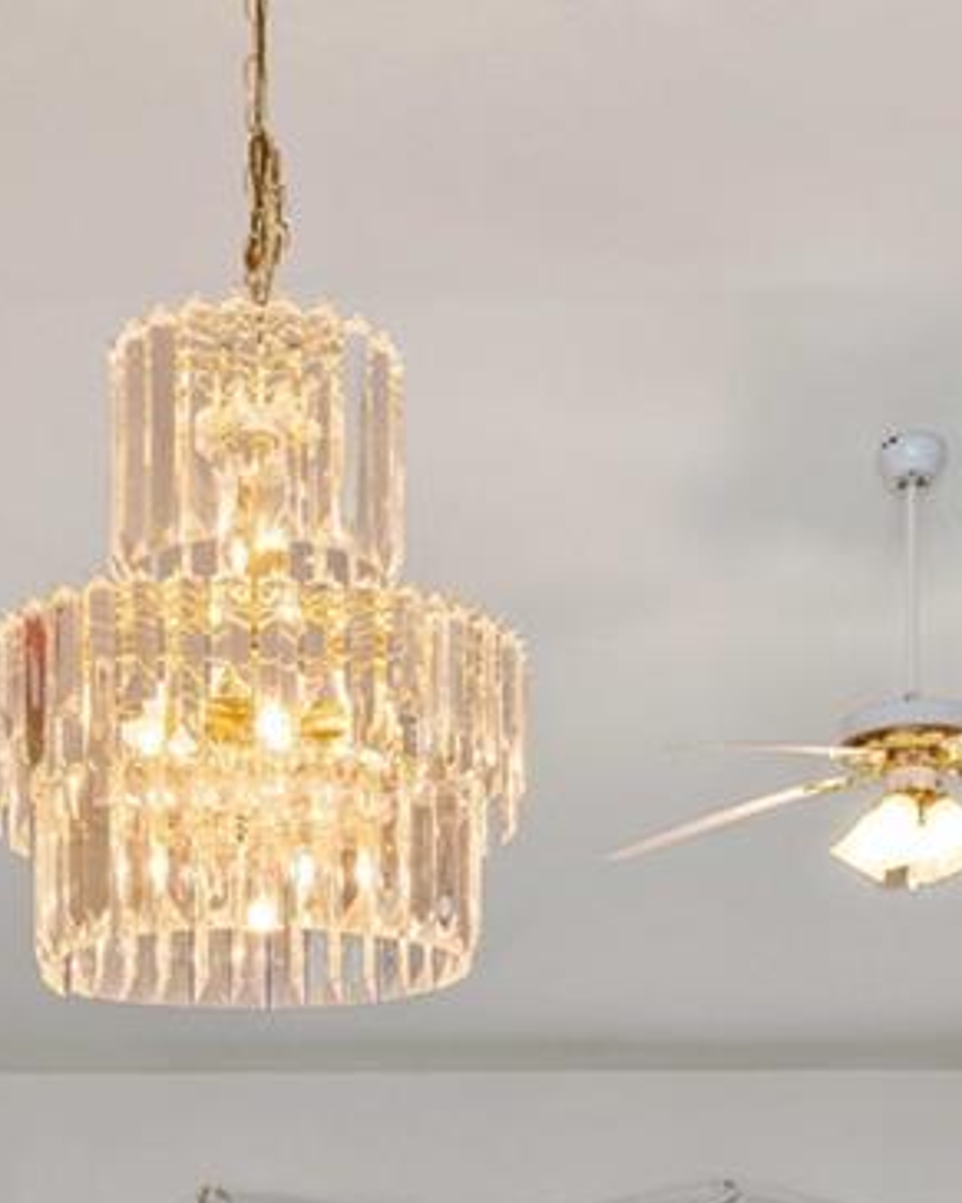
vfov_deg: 25.7
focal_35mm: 66
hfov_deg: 23.1
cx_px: 460
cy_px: 1444
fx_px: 2350
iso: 320
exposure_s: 1/2
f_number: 8
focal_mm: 16
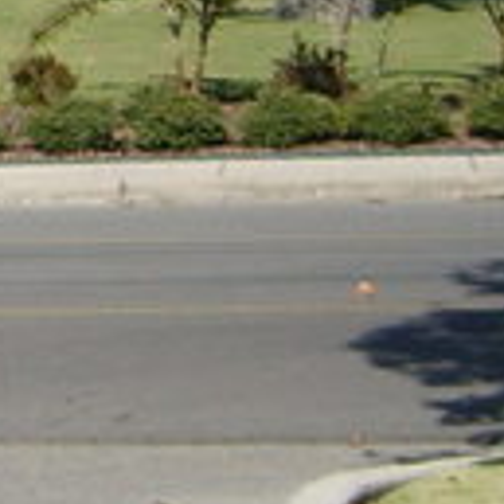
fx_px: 3245
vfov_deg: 8.8
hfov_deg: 8.0
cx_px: -803
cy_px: -8
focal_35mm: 197
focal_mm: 5.8
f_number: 7.1
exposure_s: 1/180
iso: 50
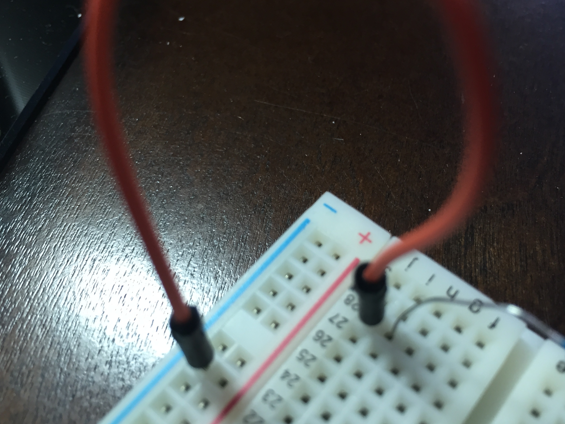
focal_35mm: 34
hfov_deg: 53.7
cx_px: 331
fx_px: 555
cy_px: 209
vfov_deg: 41.8
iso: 64
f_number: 2.2
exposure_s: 1/30
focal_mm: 4.15
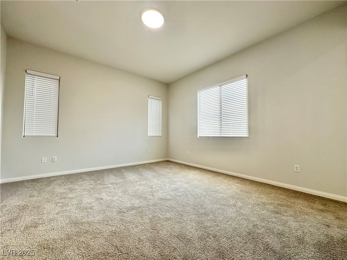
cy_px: 130
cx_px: 174
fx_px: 140
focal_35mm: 14
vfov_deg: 85.7
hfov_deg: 102.1
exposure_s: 1/120
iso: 50
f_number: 2.2
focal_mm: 2.22
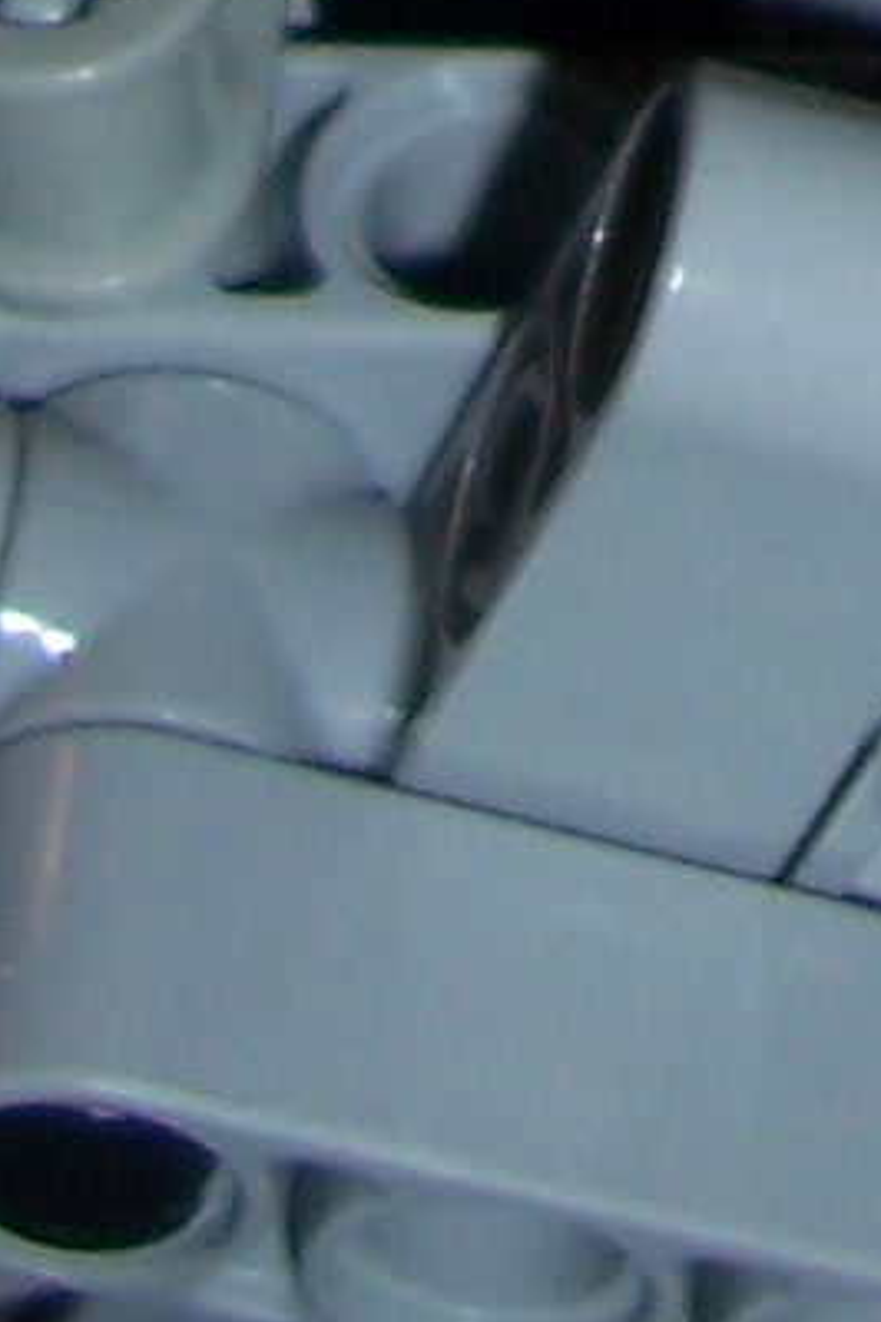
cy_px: -2435
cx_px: 1494
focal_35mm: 218
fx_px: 8002
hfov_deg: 6.2
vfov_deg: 8.2
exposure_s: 1/60
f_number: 2.7
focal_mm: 5.6
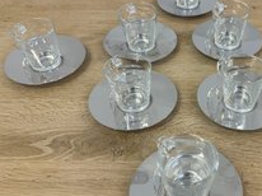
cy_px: 105
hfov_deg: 45.2
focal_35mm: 40
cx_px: 198
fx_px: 302
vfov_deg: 35.9
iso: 100
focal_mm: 6.86
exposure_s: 1/120
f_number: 1.78
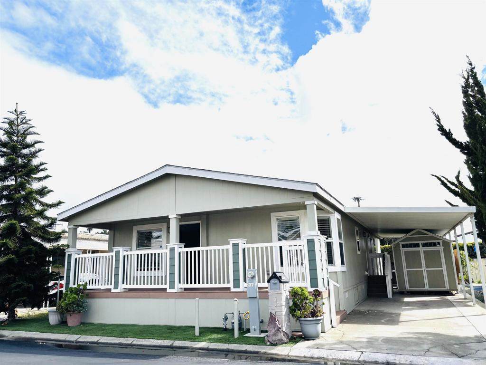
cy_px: 182
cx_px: 243
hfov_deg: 67.3
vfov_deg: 53.1
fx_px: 365
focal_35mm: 26
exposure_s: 1/7194
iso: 50
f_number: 1.6
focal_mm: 5.96
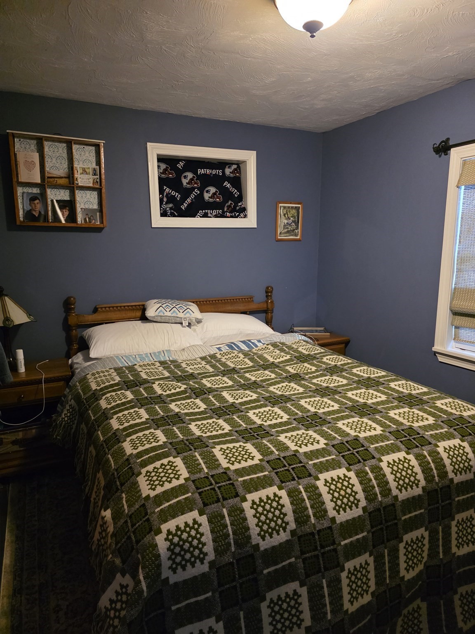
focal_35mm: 23
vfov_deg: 73.9
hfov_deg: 58.9
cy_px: 317
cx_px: 238
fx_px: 421
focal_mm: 6.3
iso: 2000
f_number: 1.7
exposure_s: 1/120
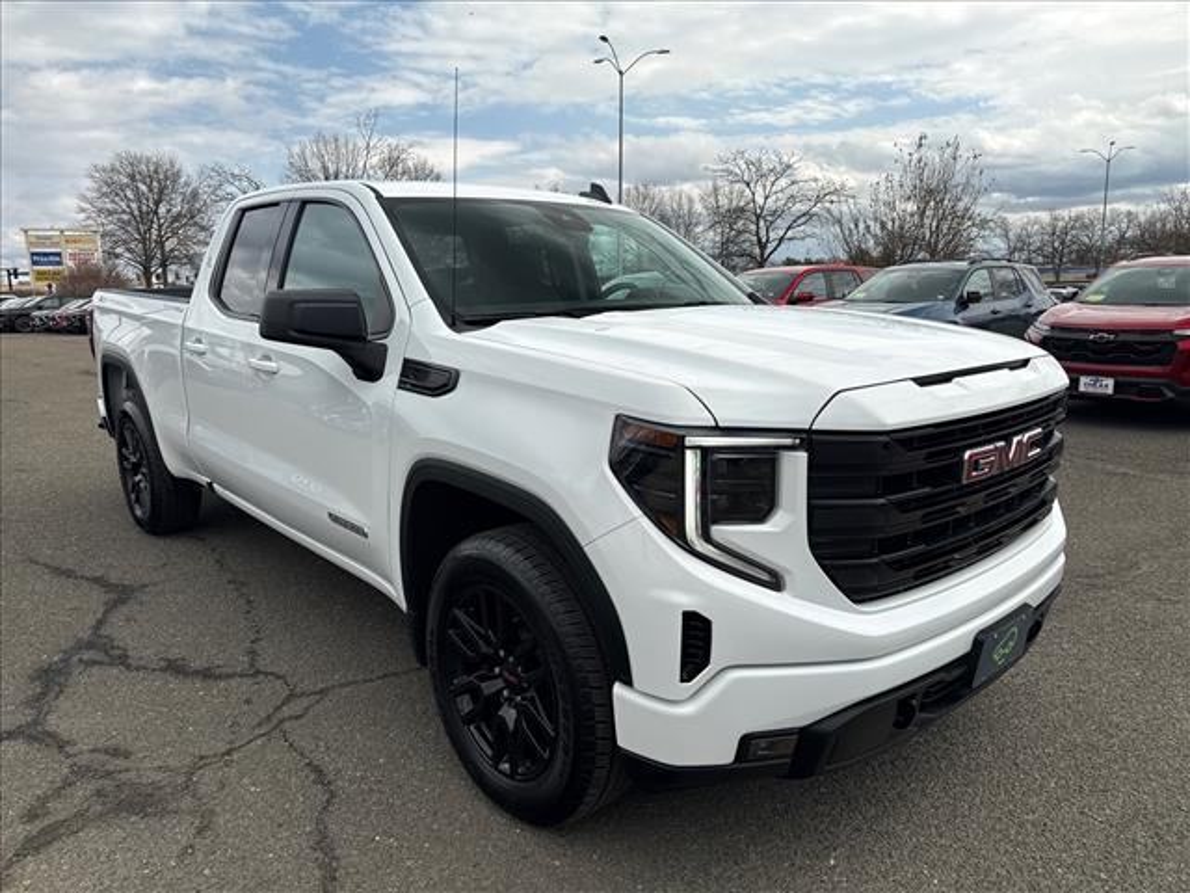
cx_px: 595
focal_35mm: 24
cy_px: 446
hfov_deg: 71.6
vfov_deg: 56.8
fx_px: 825
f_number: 1.78
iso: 80
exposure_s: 1/3145
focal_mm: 6.76
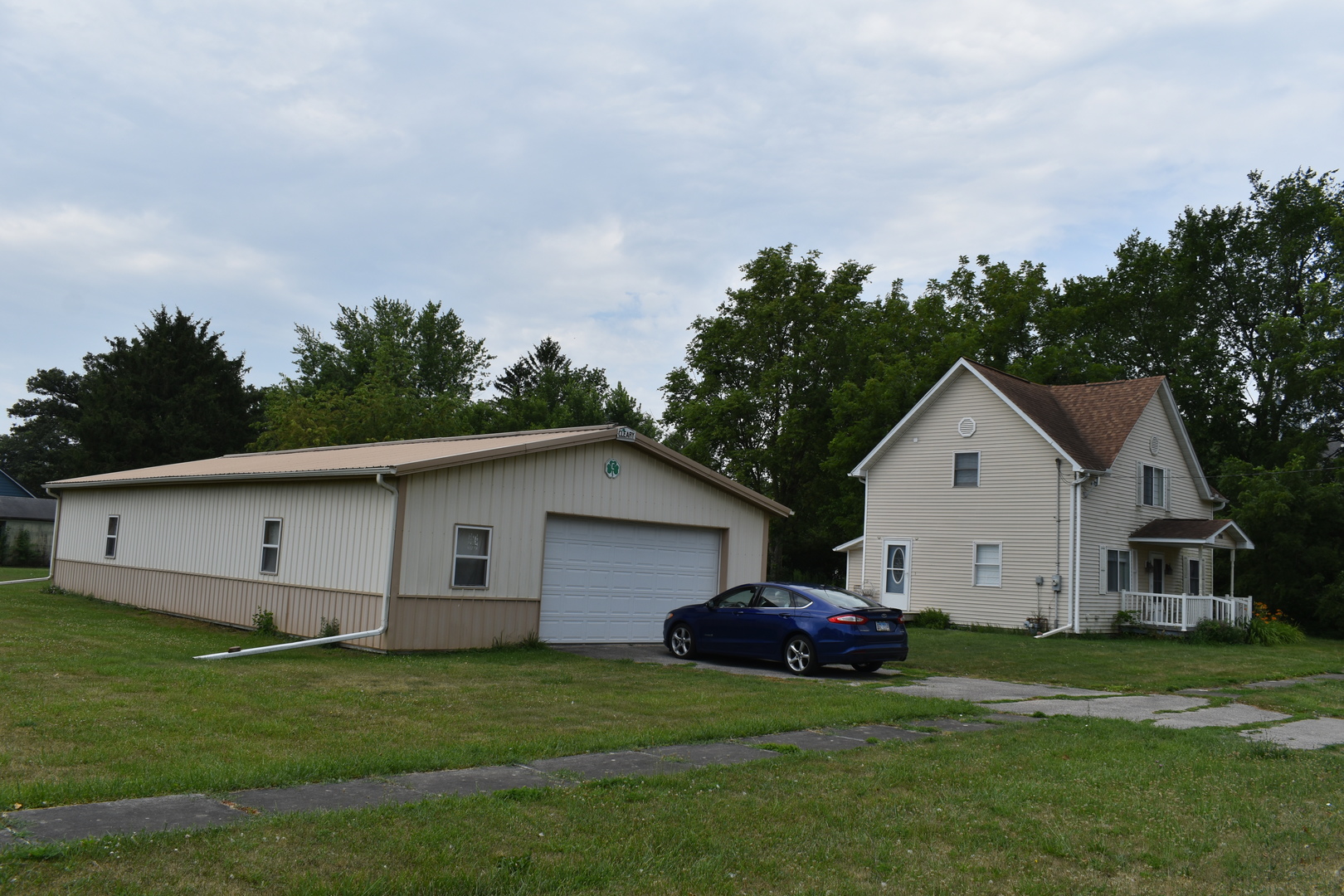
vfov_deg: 43.6
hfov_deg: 61.9
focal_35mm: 30
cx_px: 672
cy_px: 448
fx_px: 1120
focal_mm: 20
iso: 100
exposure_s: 1/320
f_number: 9
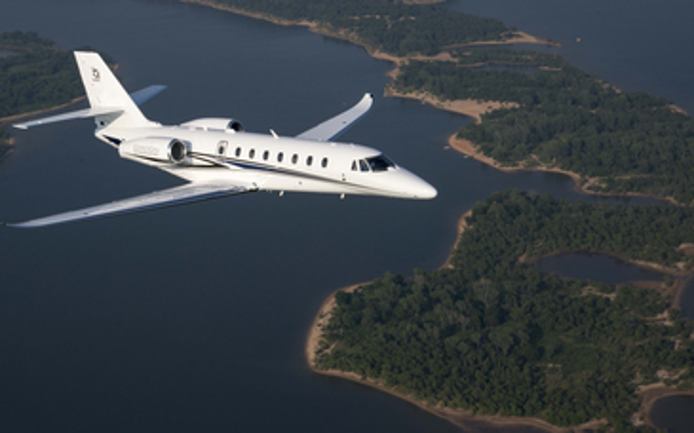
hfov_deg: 24.9
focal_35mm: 83
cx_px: 255
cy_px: 167
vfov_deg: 15.7
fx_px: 1570
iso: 640
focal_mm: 62
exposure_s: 1/1000
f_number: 14
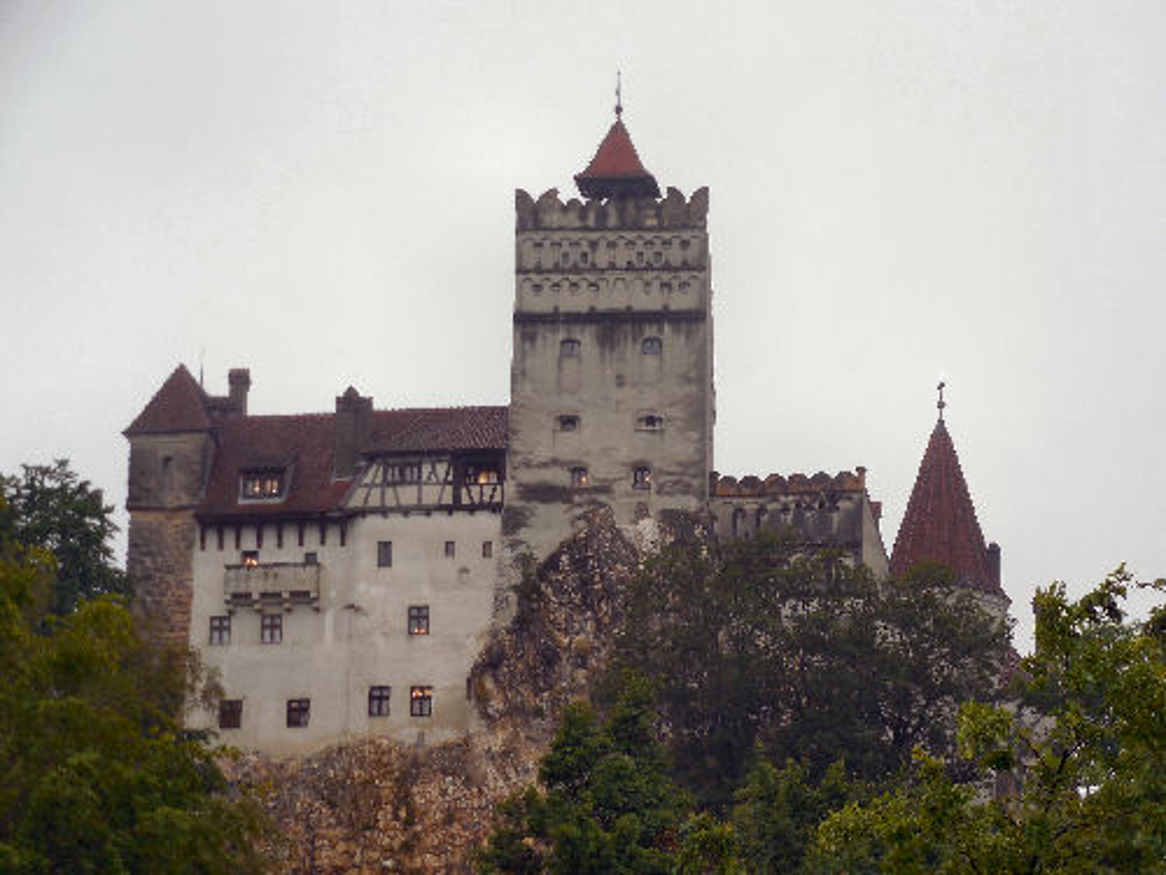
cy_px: 438
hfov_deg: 16.6
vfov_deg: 12.5
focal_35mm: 119
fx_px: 4008
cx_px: 583
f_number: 4.8
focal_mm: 21.5
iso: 160
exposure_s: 1/30
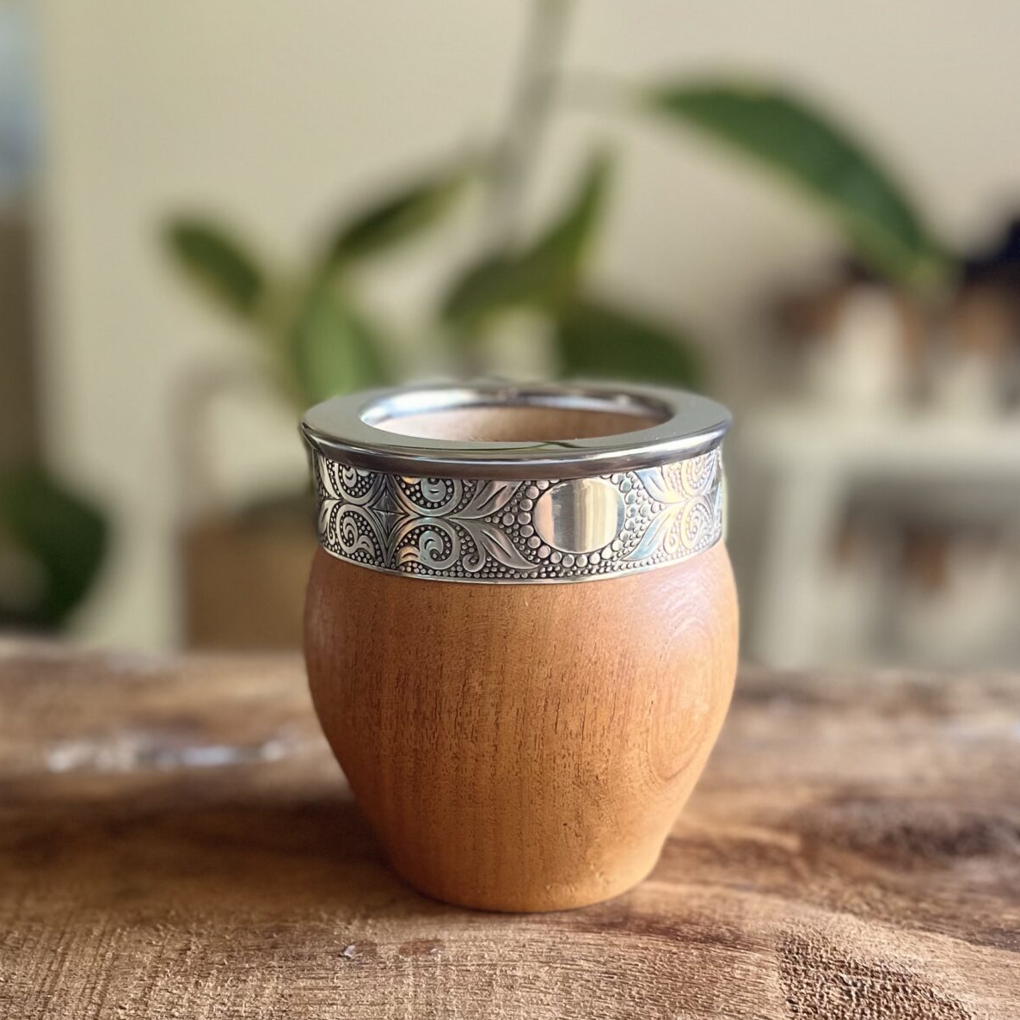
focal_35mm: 31
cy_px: 592
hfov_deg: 52.5
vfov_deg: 52.3
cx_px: 511
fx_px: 1033
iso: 125
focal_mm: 5.1
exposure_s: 1/77
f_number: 1.6
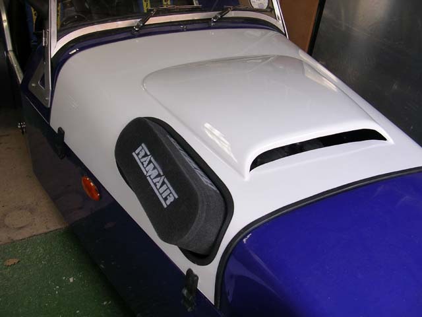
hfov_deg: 49.0
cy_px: 158
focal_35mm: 38
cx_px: 211
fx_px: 463
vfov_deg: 37.7
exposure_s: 1/60.3
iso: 50
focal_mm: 5.8
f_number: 2.8
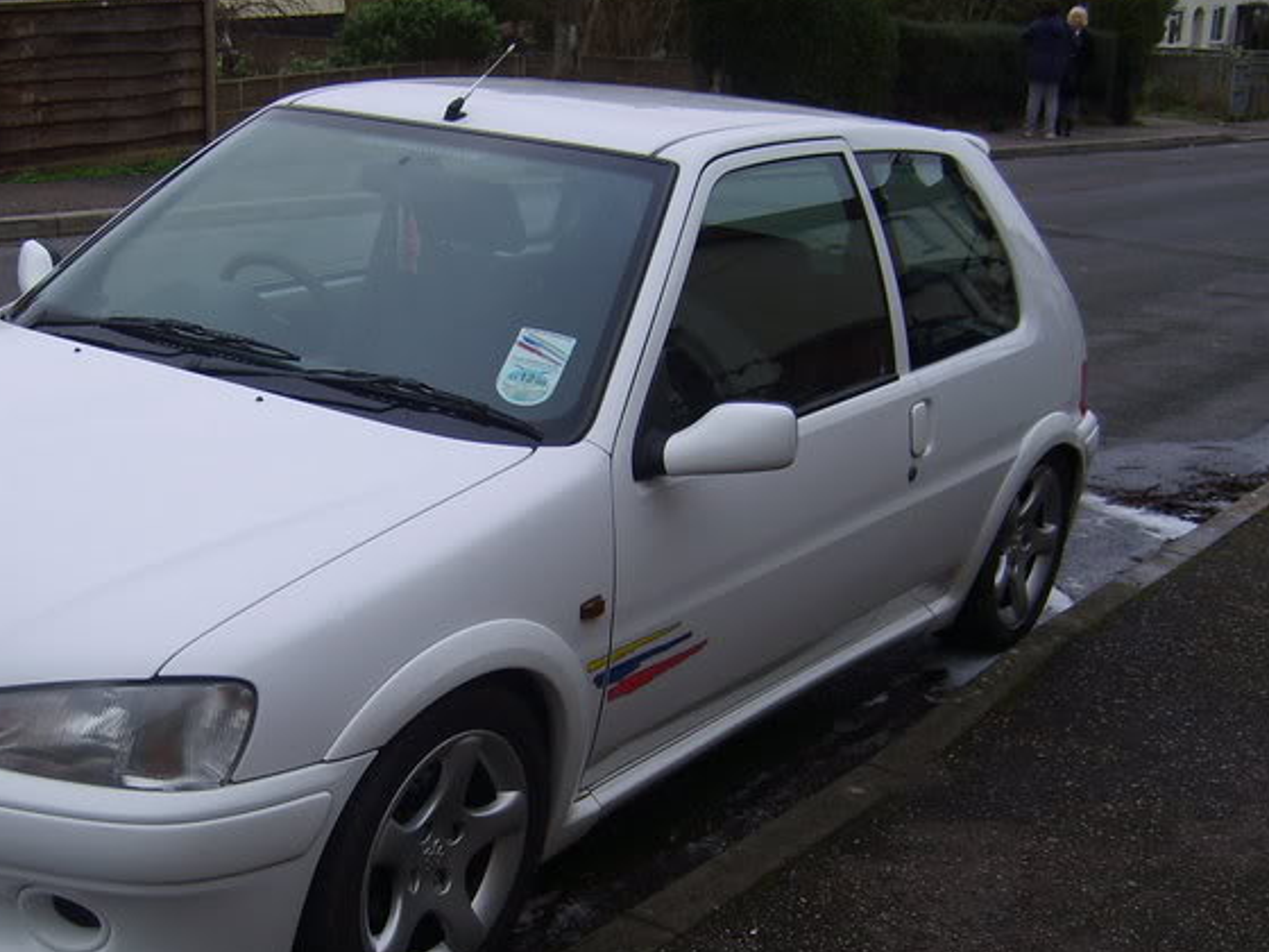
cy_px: 573
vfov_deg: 29.0
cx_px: 435
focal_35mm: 50
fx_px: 1833
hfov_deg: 37.8
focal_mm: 5.8
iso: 50
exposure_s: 1/180
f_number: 2.8
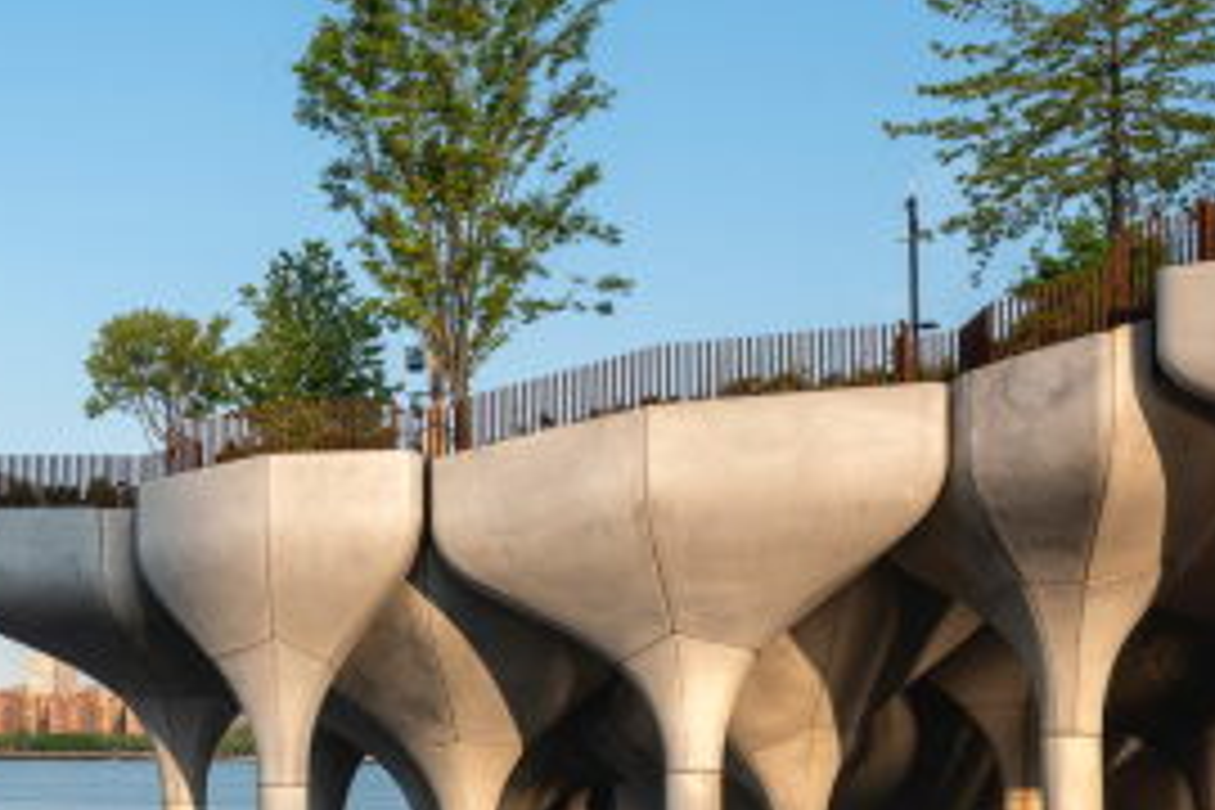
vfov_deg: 19.6
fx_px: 2329
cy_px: 610
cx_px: 130
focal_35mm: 69
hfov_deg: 28.2
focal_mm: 31
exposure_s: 1/640
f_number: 7.1
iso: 200
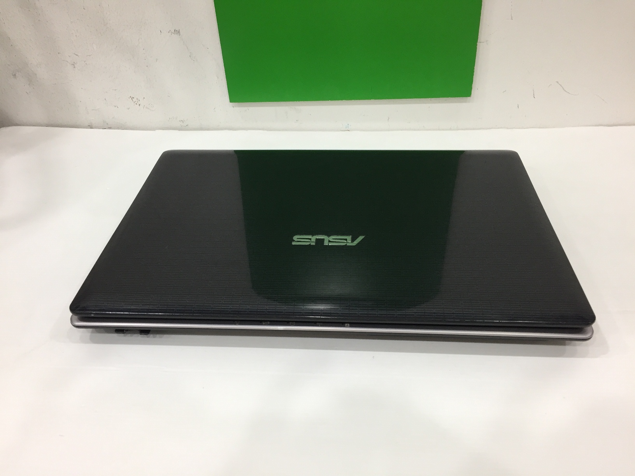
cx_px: 318
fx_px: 532
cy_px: 238
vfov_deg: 48.2
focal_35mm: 29
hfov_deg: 61.7
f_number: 2.2
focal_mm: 4.15
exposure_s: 1/33
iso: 80
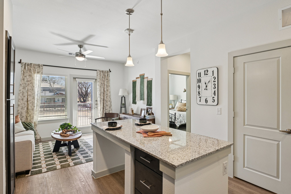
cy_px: 97
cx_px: 146
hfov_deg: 86.9
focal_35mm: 19
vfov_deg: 64.5
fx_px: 154
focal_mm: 19
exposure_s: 1/80
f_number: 8
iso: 400
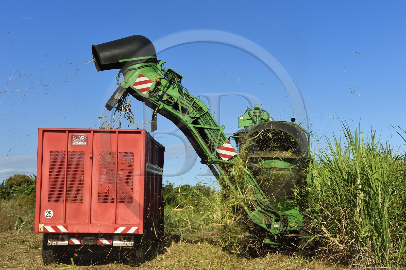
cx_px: 203
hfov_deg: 32.4
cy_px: 135
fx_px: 699
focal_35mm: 62
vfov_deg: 21.9
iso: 200
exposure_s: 1/320
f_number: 14
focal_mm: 62
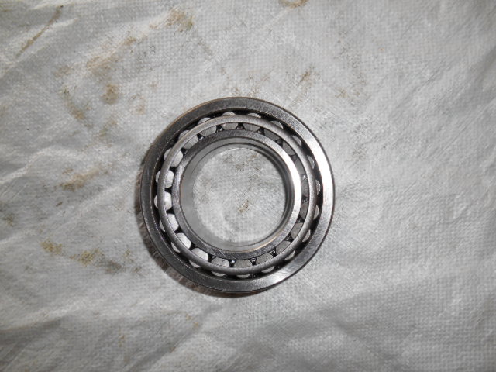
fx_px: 373
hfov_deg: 67.3
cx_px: 248
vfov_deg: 53.1
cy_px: 186
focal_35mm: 26
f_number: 3.4
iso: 80
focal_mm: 4.7
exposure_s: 1/25
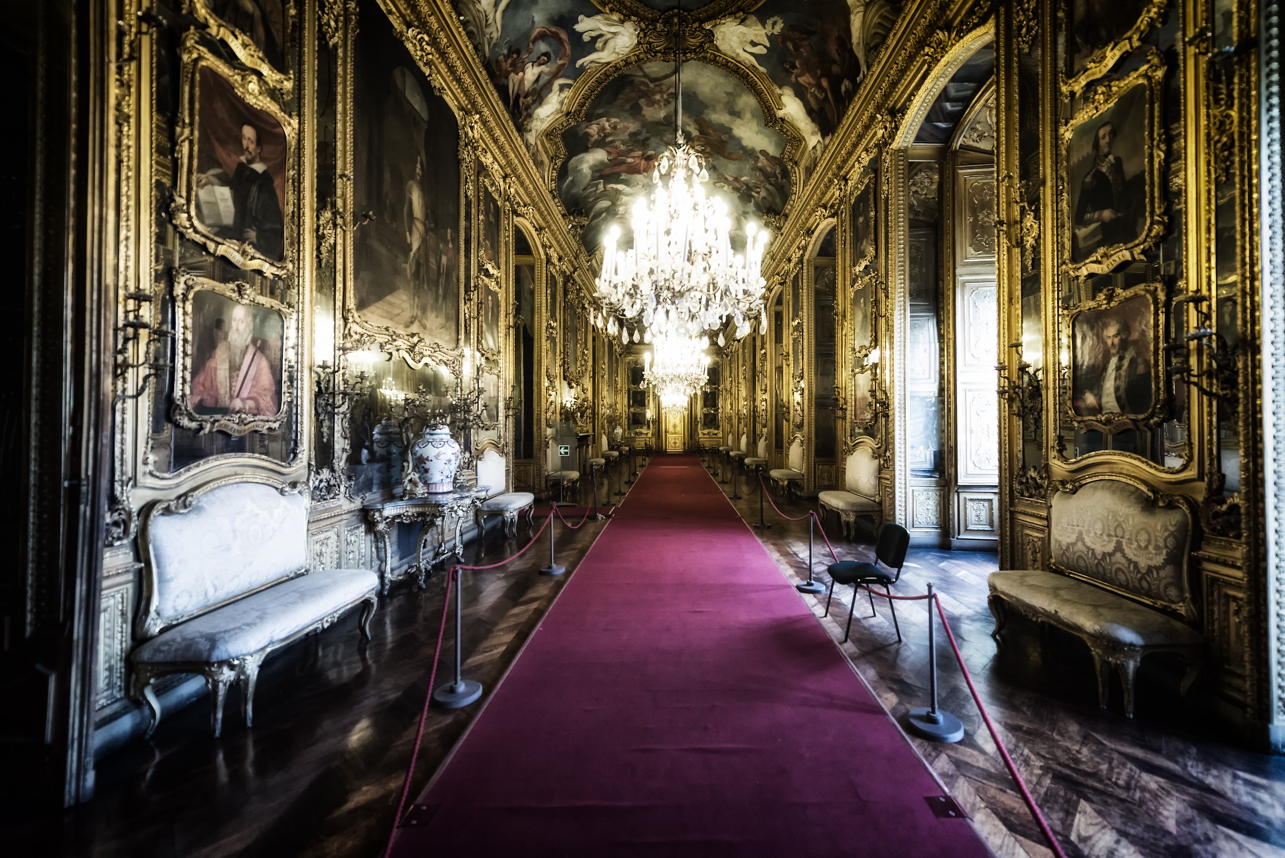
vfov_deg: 81.3
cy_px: 429
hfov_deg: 104.2
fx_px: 500
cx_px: 642
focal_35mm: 14
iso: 3200
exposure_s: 1/100
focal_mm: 14
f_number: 2.8
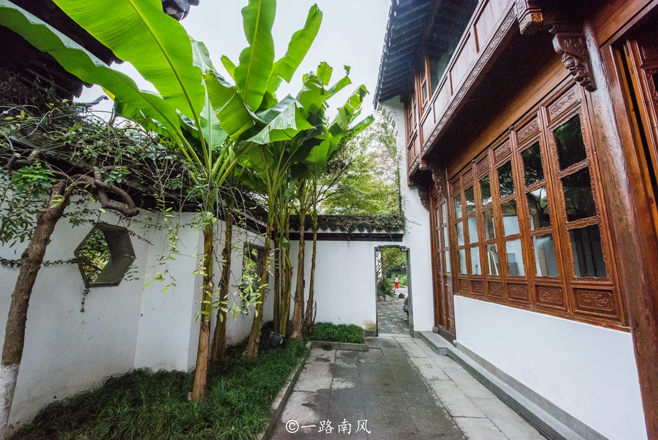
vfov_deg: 81.3
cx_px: 329
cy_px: 220
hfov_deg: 104.2
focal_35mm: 14
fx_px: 256
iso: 2000
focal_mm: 14
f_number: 11
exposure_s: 1/100
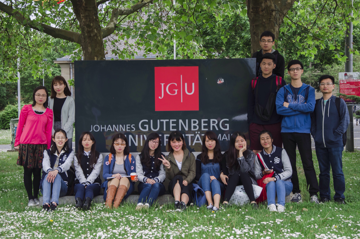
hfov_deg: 27.0
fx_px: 748
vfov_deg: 18.1
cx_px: 180
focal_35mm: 75
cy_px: 120
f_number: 5.6
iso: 125
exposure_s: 1/100
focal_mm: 50
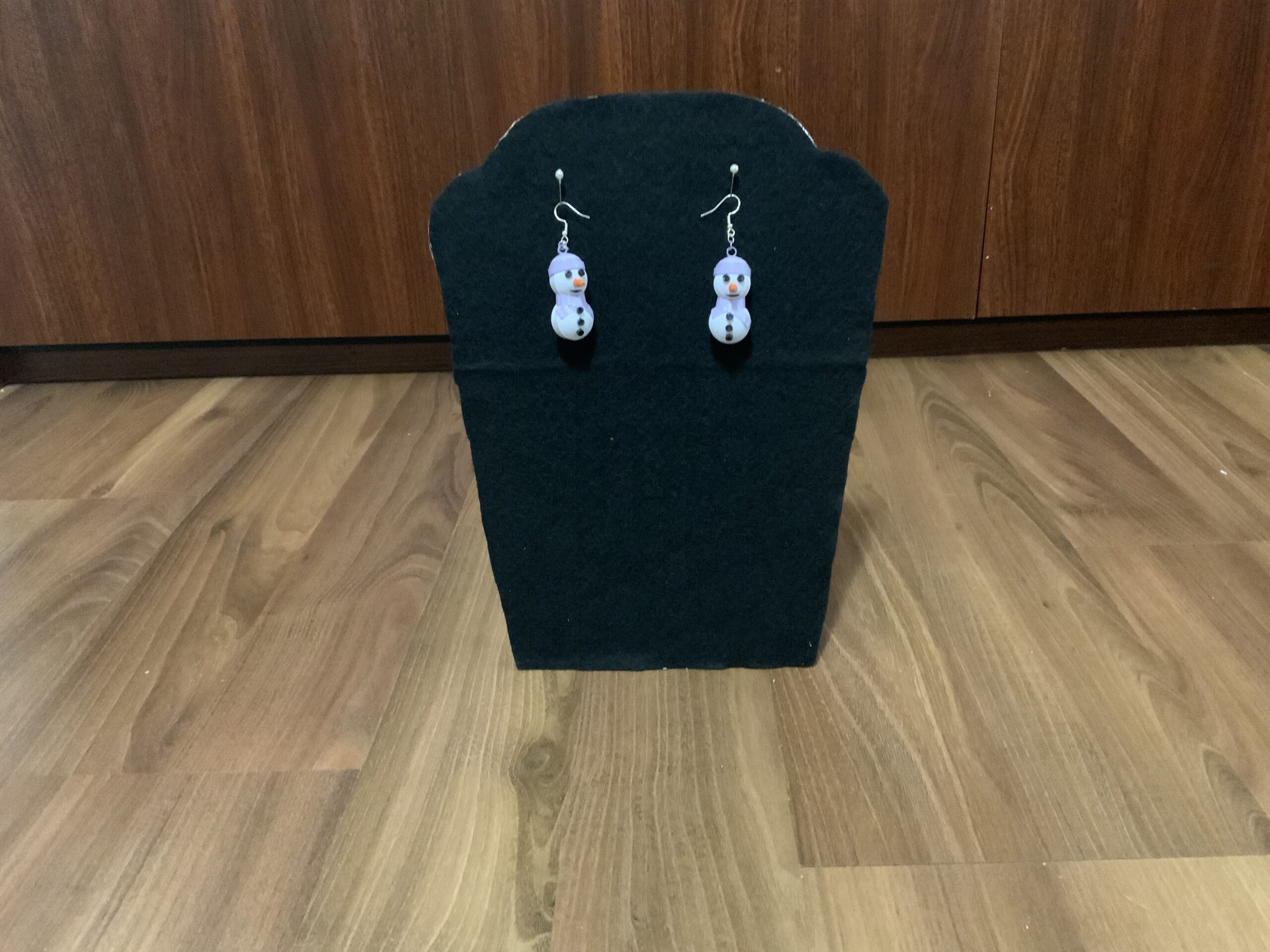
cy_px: 476
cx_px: 635
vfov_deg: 48.2
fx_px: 1064
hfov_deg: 61.7
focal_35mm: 29
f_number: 1.8
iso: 500
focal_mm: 3
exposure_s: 1/20
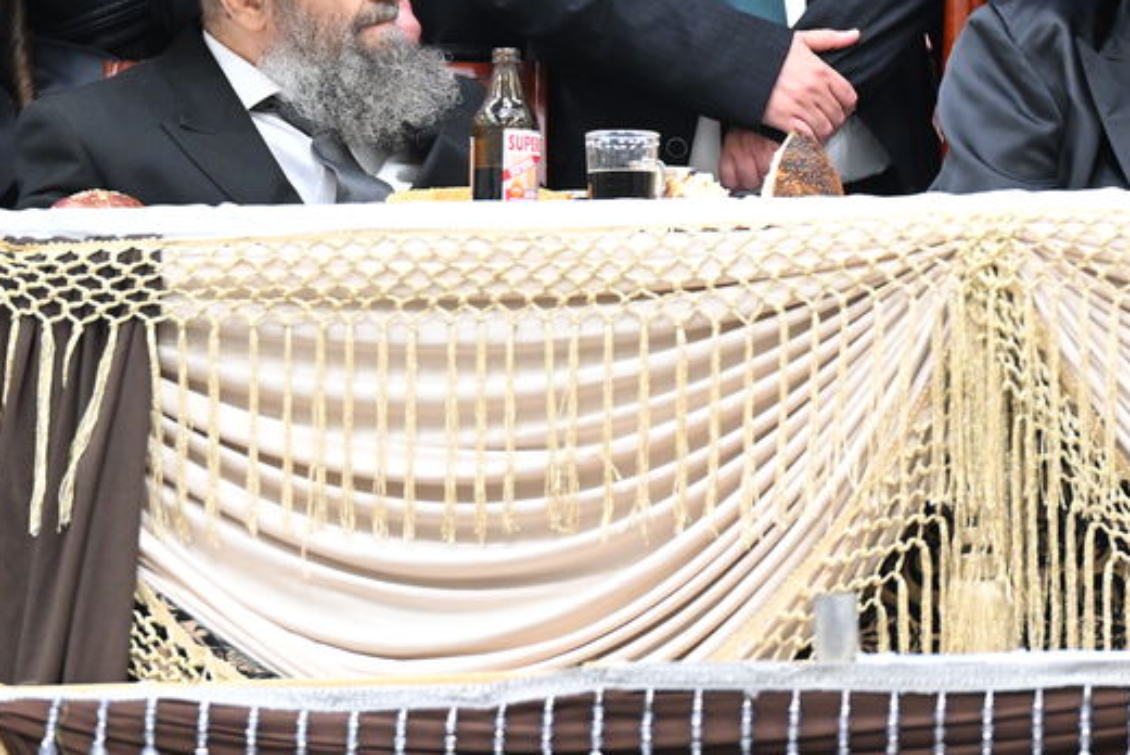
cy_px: -68
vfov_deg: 2.6
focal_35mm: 537
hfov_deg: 3.8
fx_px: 16864
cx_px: 1455
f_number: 4
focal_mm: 200
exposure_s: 1/250
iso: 2500
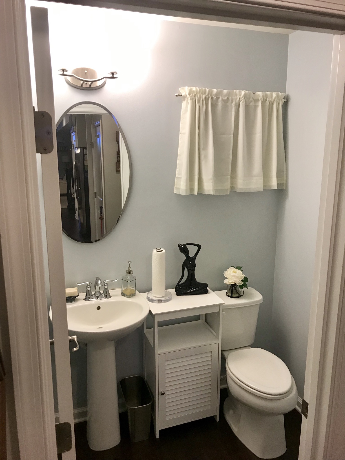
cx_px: 172
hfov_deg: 49.7
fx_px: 372
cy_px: 230
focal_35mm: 28
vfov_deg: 63.4
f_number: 1.8
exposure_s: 1/30
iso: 40
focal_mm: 3.99
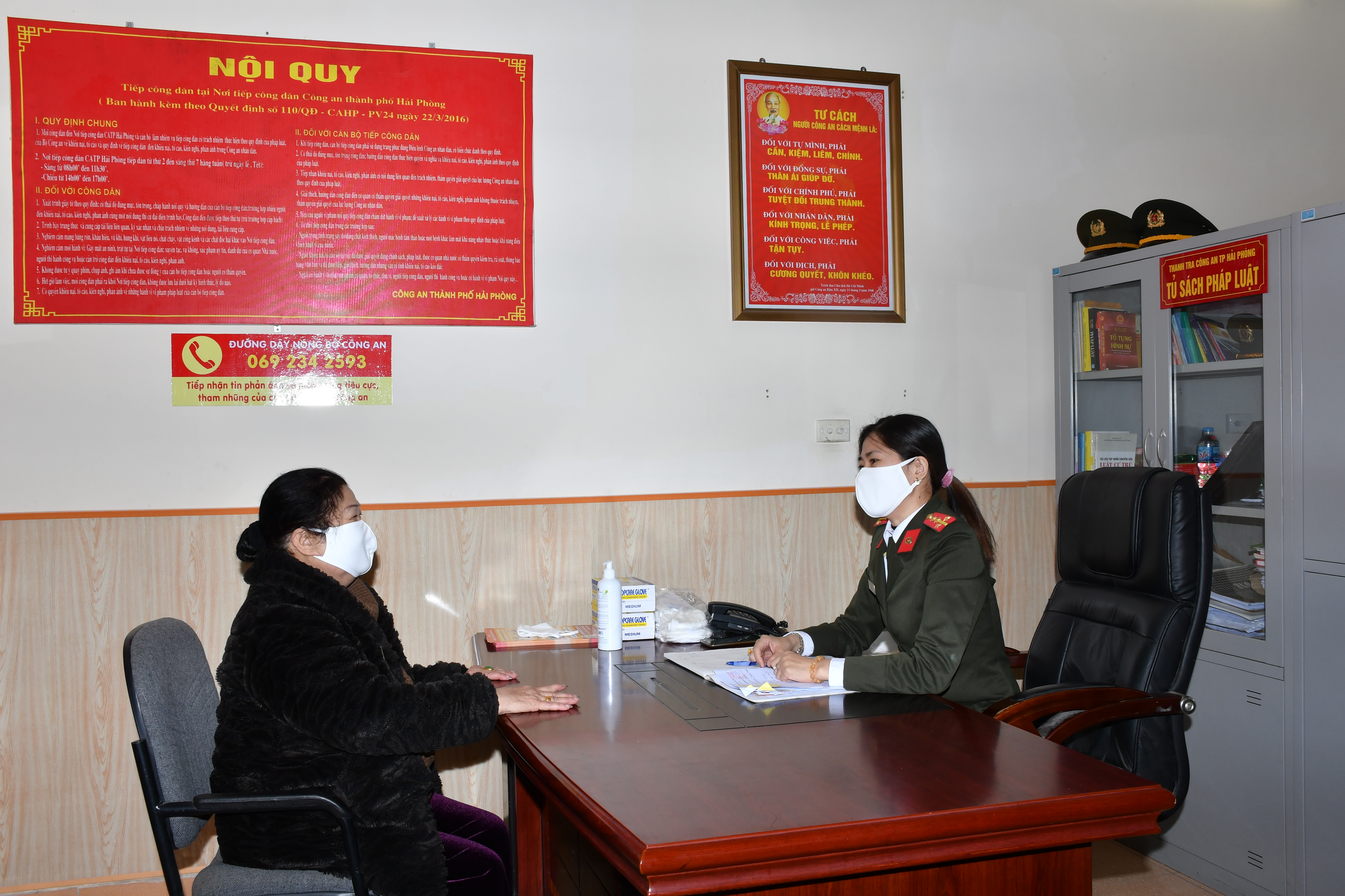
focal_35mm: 30
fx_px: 1121
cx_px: 672
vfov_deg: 43.6
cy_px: 448
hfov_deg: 61.9
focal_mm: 20
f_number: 9
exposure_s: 1/200
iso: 400
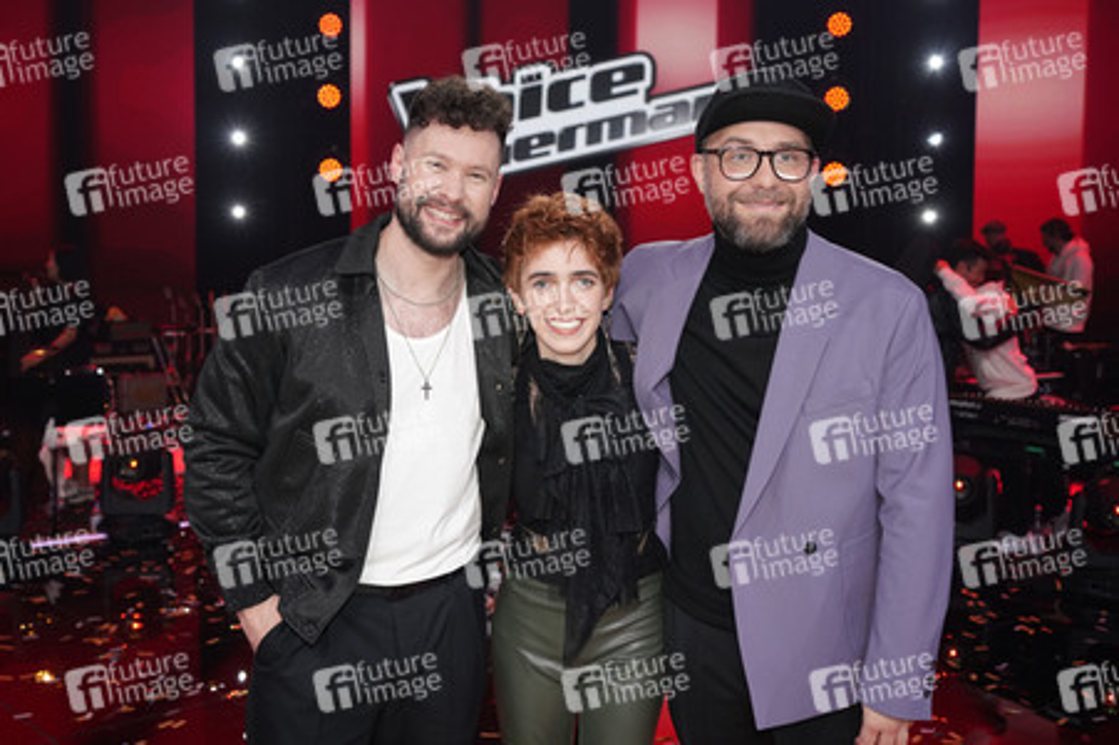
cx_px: 560
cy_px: 372
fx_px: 1180
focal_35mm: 38
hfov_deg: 50.7
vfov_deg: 35.0
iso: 1600
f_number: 4.5
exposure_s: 1/100
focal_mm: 38
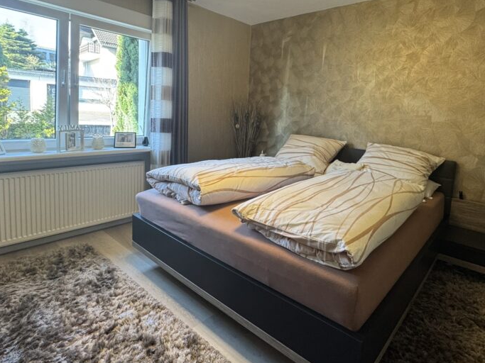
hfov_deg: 78.7
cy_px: 145
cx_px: 269
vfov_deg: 62.8
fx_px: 294
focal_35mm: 21
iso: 200
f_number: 2.2
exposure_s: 1/100
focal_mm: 2.22
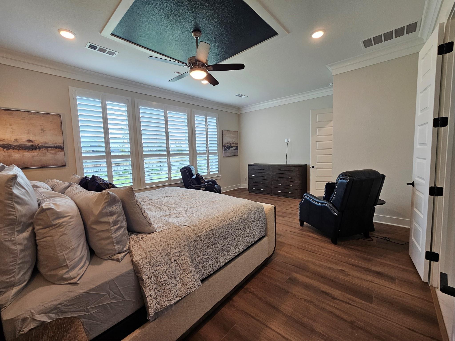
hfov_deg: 106.2
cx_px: 228
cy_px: 170
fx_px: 171
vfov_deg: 89.9
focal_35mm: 13
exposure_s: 1/60
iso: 80
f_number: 2.2
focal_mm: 2.2
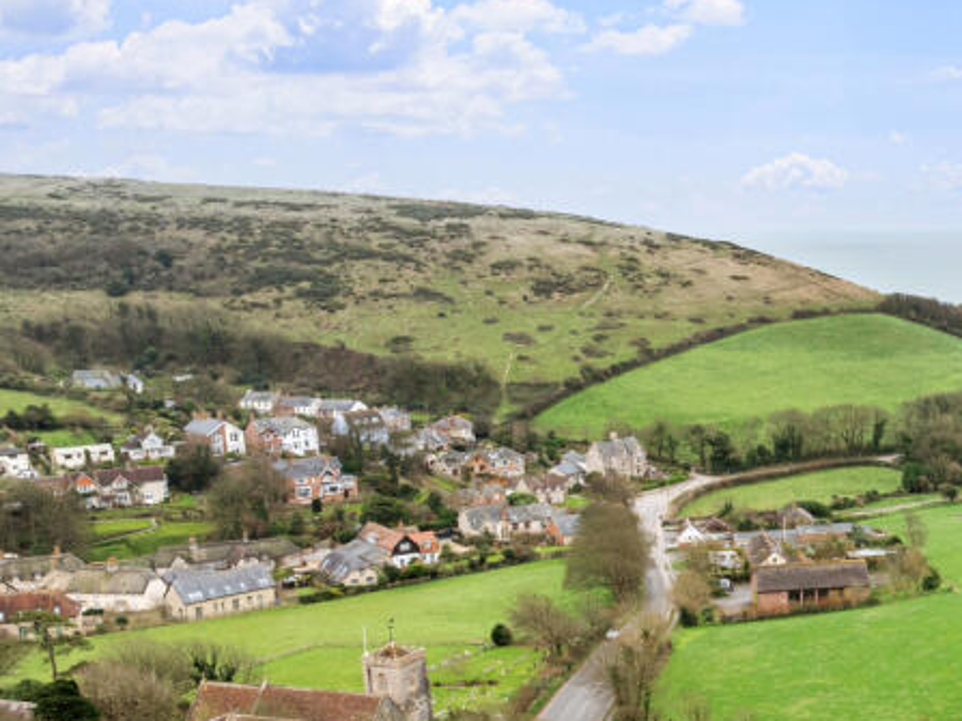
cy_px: 541
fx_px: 1528
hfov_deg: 31.6
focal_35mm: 55
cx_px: 1016
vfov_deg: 26.2
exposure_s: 1/25
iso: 110
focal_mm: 12.29
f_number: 2.8
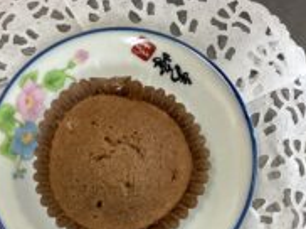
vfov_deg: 22.6
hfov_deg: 30.3
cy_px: 176
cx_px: 137
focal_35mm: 64
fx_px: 565
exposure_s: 1/50
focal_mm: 3.3
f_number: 2.4
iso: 125
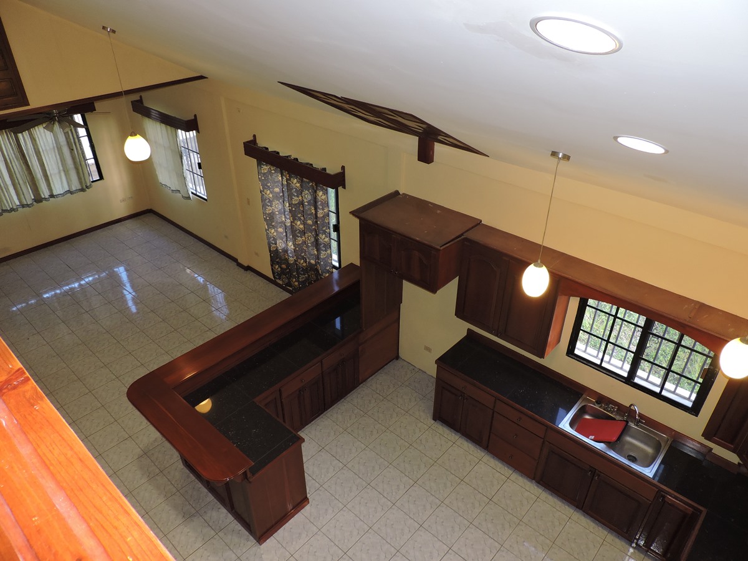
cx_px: 374
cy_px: 280
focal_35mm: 24
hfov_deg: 71.6
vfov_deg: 56.8
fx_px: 519
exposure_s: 1/30
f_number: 3
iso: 200
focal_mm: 4.3
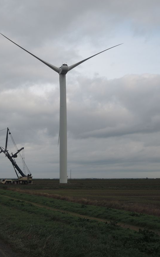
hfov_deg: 21.2
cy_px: 112
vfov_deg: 33.4
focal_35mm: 61
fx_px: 426
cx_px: 51
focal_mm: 10.7
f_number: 4
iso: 80
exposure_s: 1/500
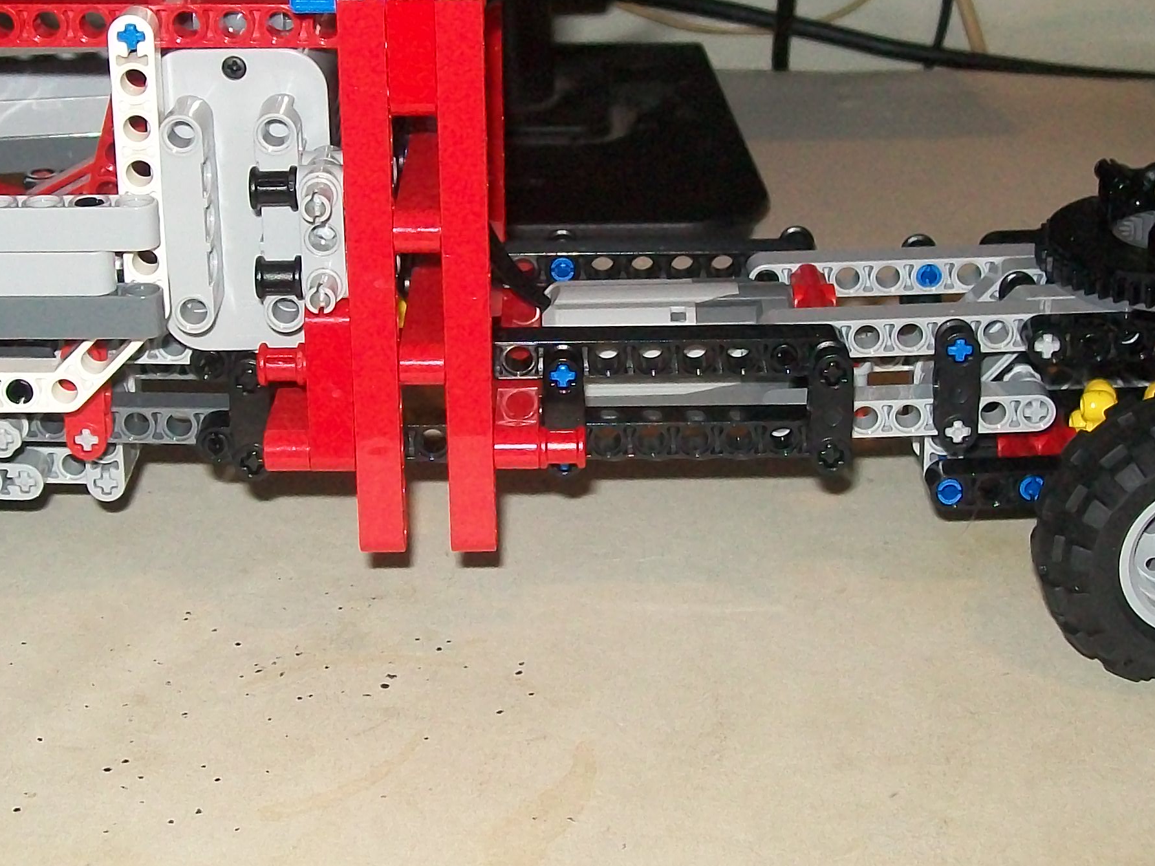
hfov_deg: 27.8
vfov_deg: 21.0
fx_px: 2335
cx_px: 508
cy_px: 321
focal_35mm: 70
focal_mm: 6
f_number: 2.7
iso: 160
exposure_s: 1/60
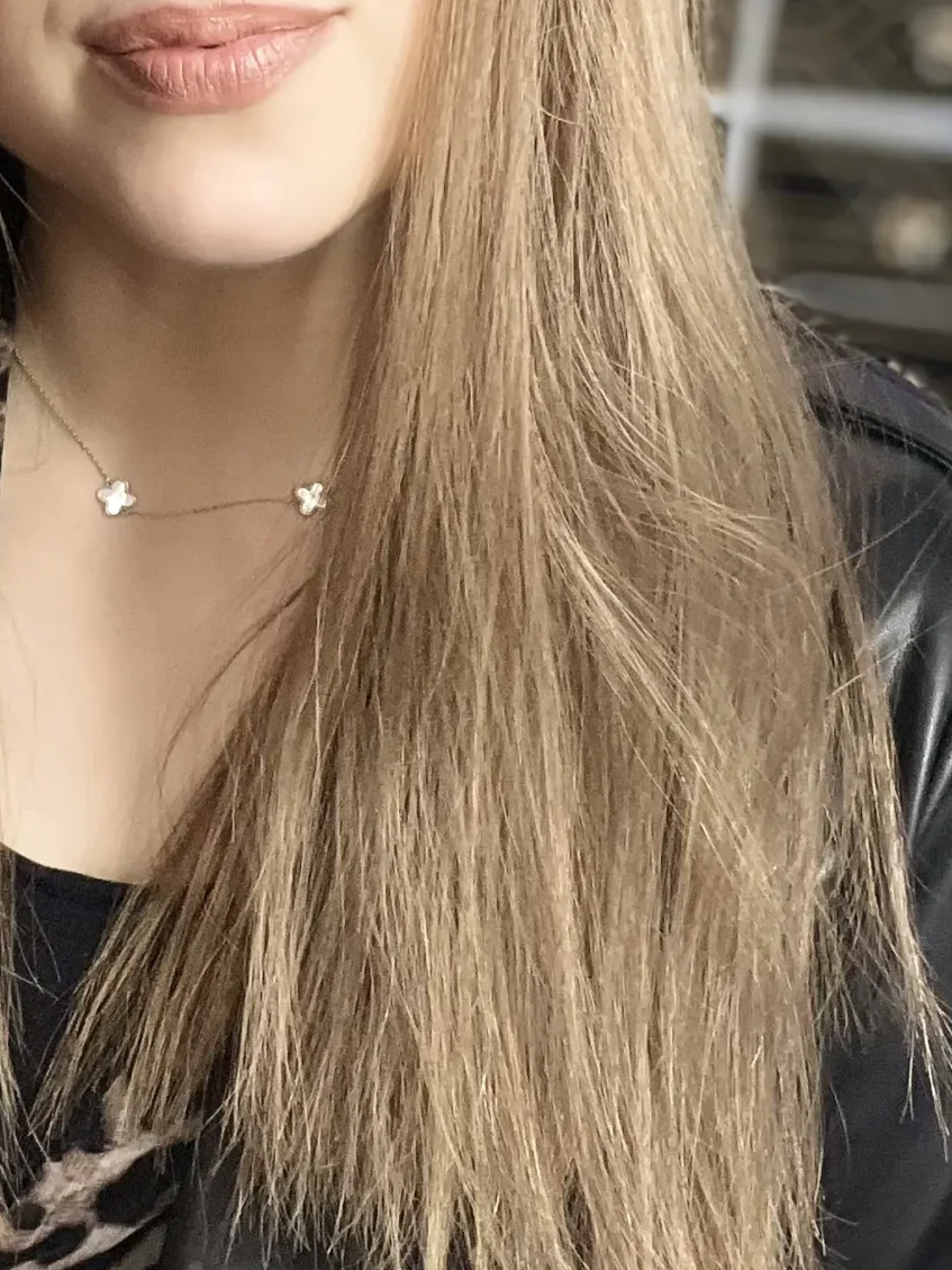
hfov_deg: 21.1
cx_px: 56
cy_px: 453
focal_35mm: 68
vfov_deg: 28.4
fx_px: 2493
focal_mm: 2.71
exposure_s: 1/50
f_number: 2.2
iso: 125
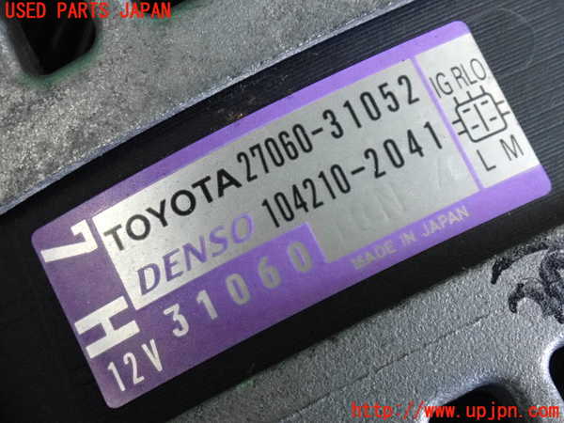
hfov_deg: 19.6
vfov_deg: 14.8
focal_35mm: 100
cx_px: 282
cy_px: 212
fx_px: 1629
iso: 2000
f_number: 4.9
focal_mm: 18
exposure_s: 1/125
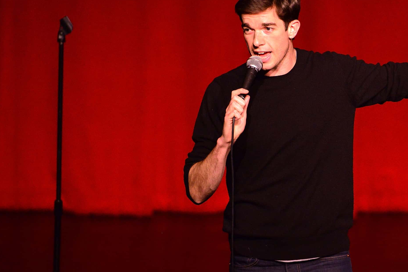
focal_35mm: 308
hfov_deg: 6.7
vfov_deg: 4.5
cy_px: 151
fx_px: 3490
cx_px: 322
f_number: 3.5
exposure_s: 1/125
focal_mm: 190
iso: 2500
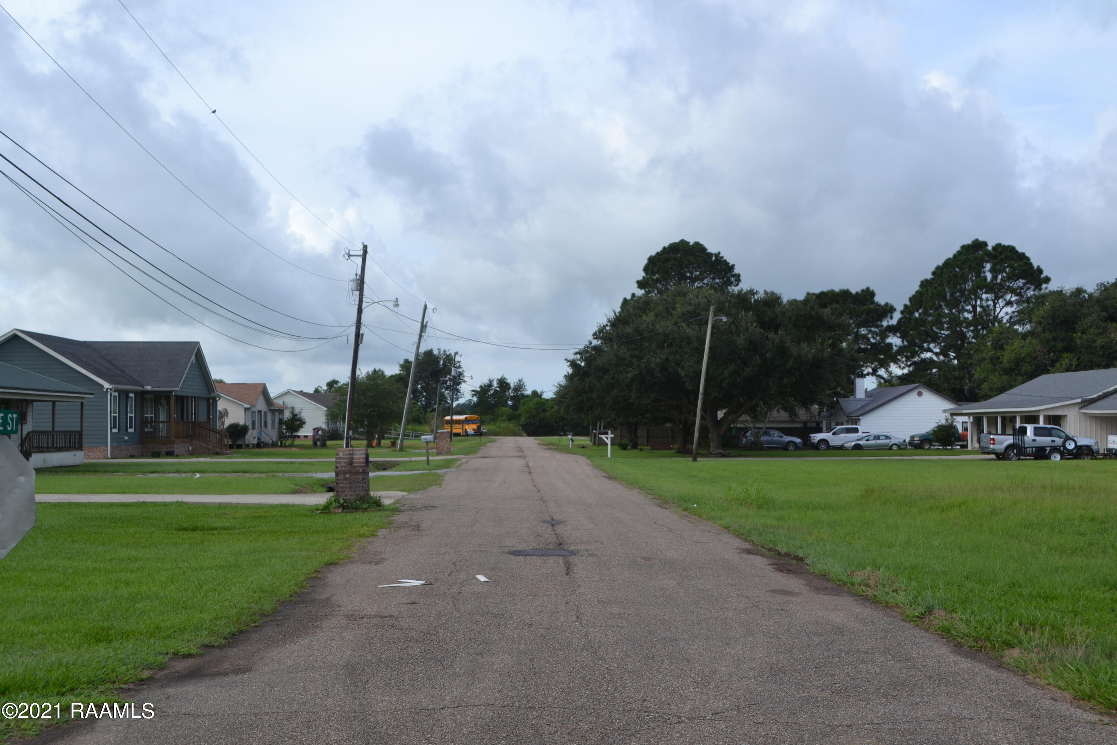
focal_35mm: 44
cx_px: 558
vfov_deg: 30.8
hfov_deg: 45.0
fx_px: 1350
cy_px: 372
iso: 100
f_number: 7.1
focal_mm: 29
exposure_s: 1/200
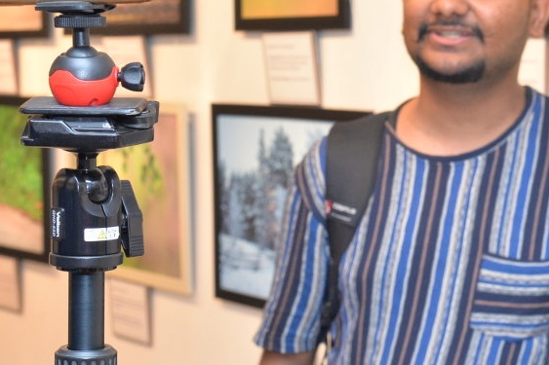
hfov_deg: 18.2
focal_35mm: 112
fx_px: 1707
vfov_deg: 12.2
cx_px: 395
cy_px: 160
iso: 1600
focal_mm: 40
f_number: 5.6
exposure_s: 1/100
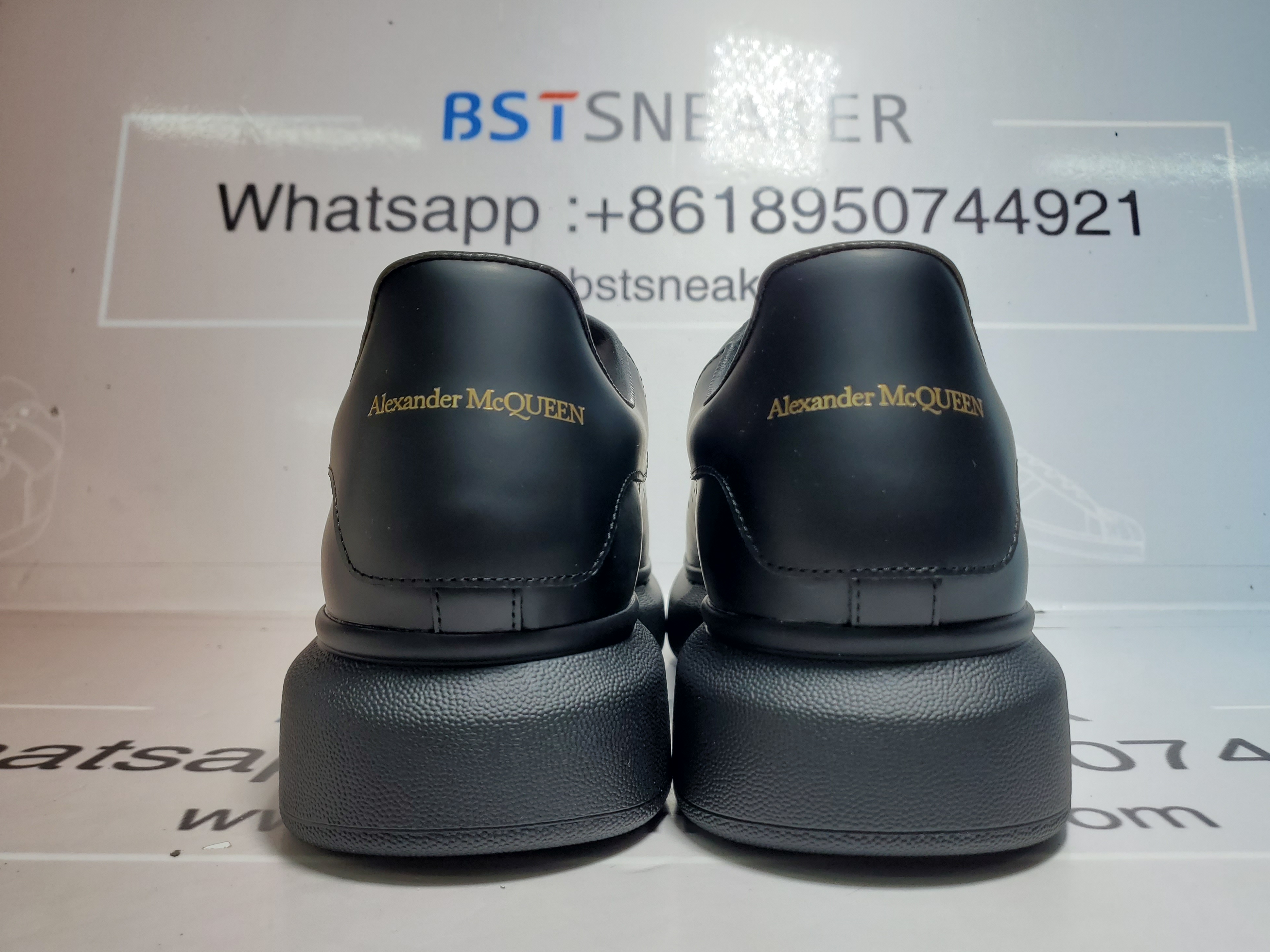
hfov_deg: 65.3
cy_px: 482
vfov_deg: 51.4
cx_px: 652
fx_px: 991
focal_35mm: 27
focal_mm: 4.3
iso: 50
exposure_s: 1/622
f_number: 1.5
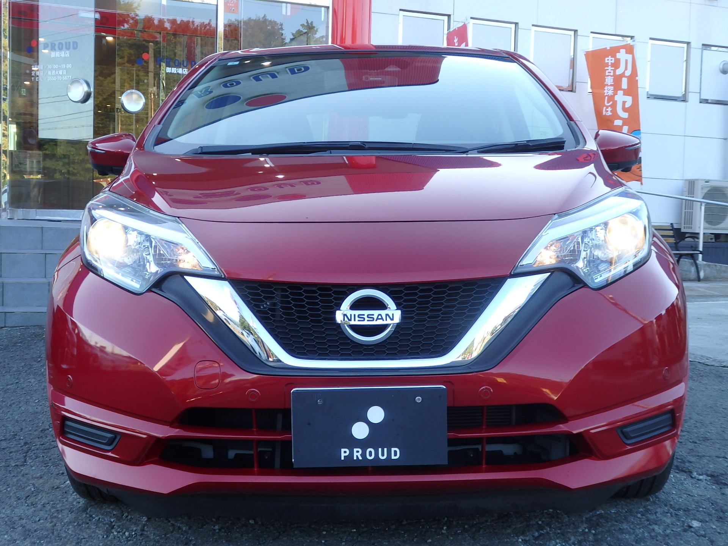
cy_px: 273
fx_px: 1031
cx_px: 364
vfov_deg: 29.7
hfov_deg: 38.9
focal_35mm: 49
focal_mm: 8.9
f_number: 4
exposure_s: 1/100
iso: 125
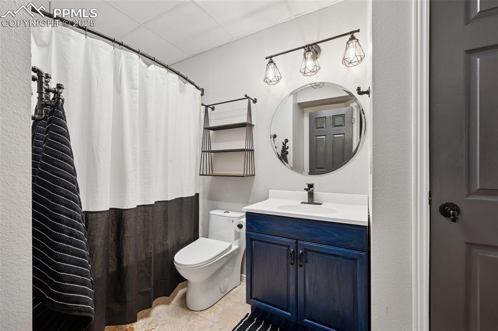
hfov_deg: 100.4
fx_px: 207
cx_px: 249
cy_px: 166
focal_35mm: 15
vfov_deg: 77.3
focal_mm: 15
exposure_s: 1.3
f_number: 11
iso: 100
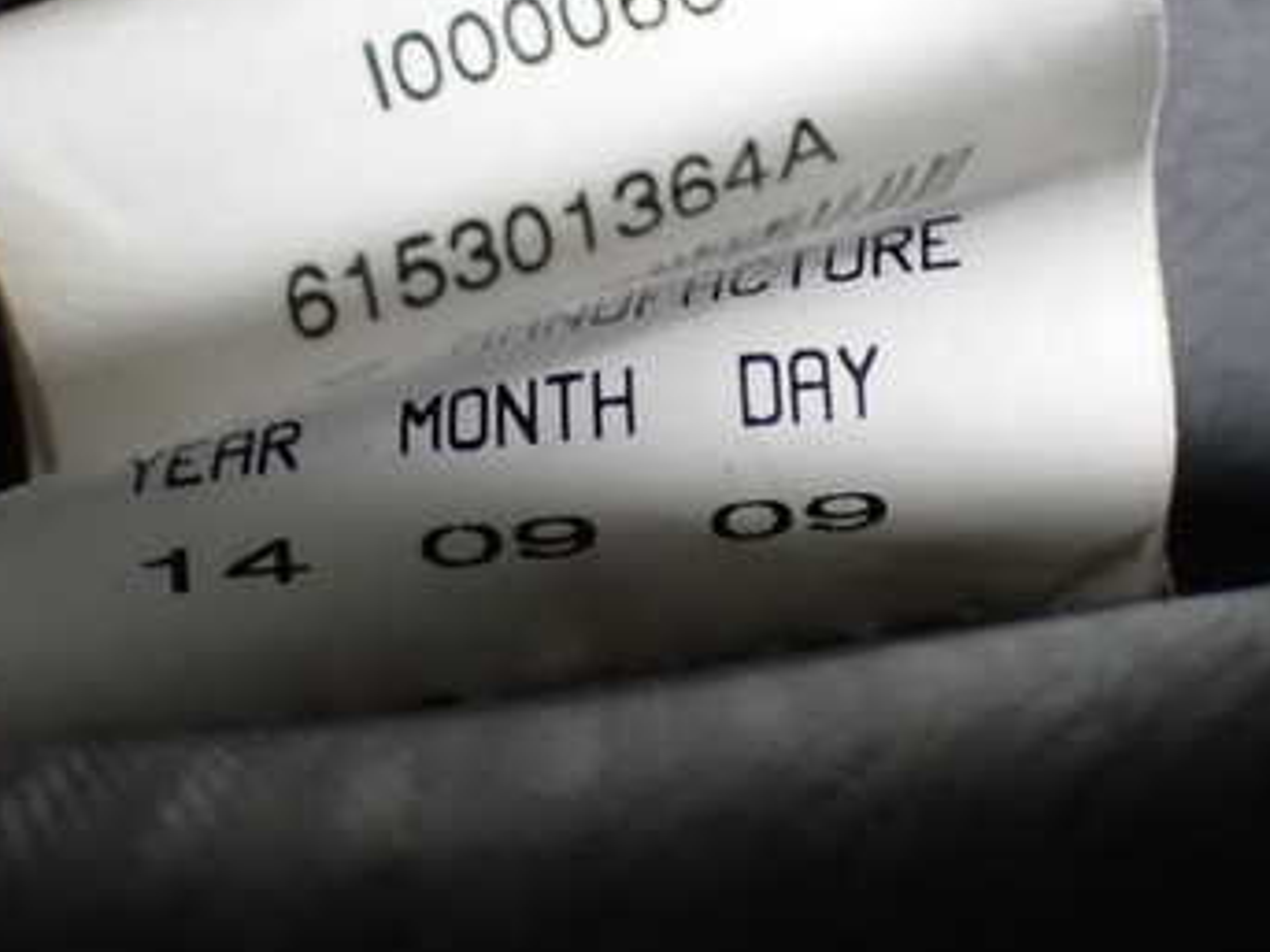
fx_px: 5648
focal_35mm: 154
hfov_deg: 12.8
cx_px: 644
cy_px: 419
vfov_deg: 9.6
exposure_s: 1/40
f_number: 4.5
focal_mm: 15.66
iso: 1600
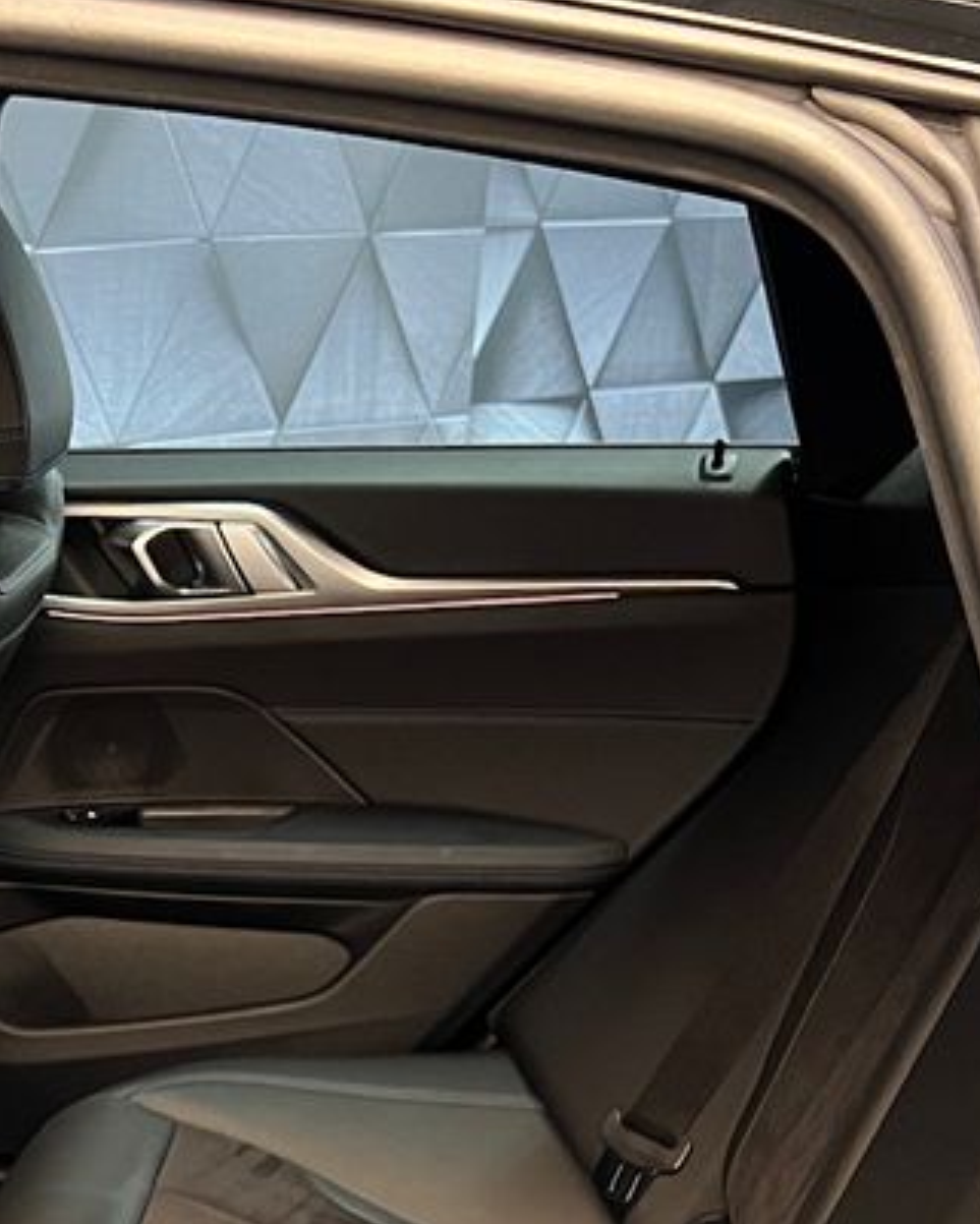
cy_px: 1285
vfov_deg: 23.7
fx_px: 2754
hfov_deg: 19.4
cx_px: -76
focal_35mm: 76
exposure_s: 1/43
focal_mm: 5.7
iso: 500
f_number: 1.5
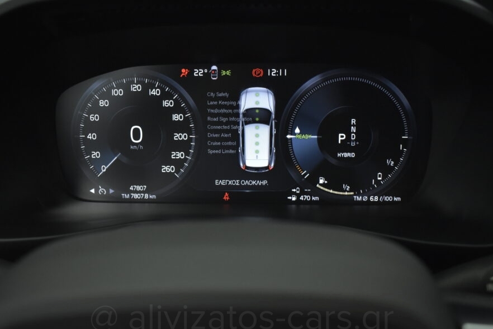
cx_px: 241
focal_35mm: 37
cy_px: 155
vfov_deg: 36.4
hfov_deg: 52.4
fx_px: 501
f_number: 3.8
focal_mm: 21
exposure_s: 1/125
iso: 1600
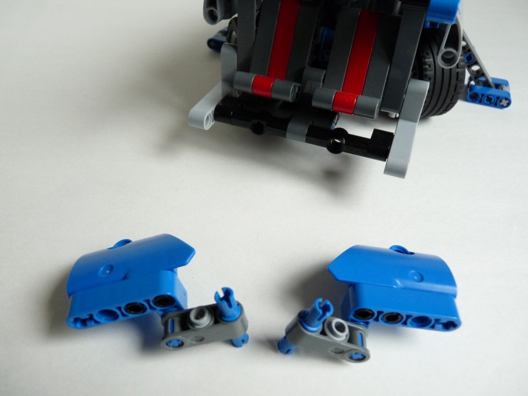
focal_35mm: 27
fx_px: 412
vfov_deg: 51.4
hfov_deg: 65.3
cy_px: 198
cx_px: 264
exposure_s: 1/20
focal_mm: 4.8
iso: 400
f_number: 2.8
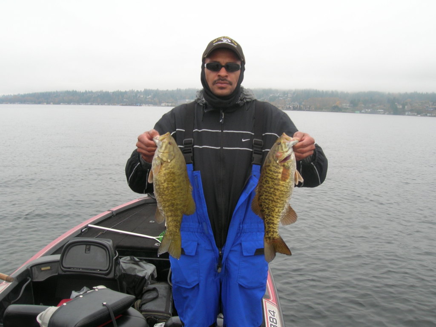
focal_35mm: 34
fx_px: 428
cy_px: 164
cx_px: 218
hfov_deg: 54.0
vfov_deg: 41.8
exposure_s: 1/44.4
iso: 50
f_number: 4.9
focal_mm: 5.7
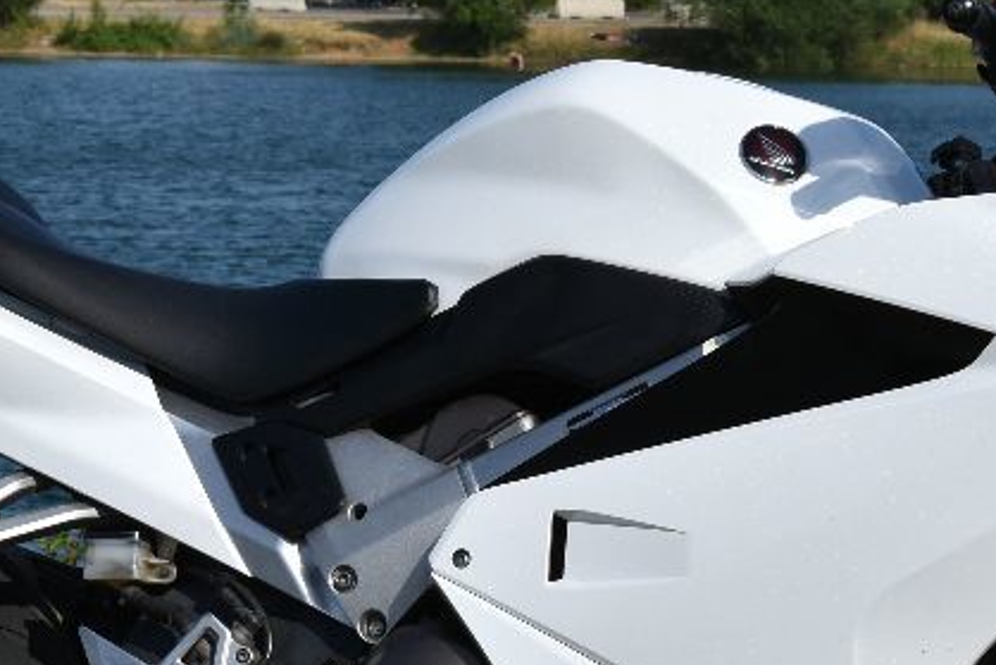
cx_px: 496
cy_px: 473
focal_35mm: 253
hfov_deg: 8.2
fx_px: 6989
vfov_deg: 5.4
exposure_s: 1/500
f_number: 11
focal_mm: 55
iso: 200
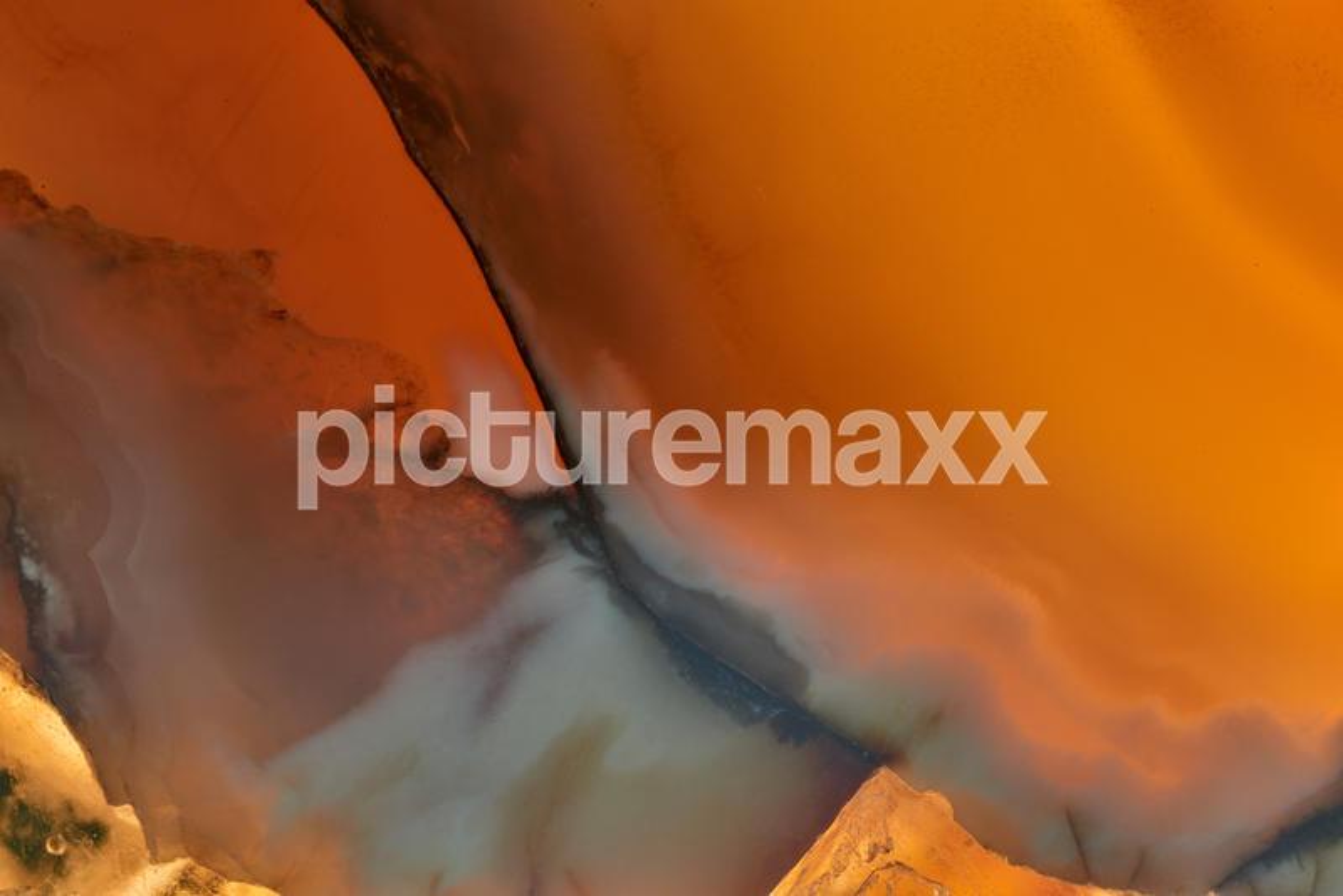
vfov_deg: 13.1
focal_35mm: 105
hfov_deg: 19.4
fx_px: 3918
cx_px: 672
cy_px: 448
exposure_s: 1/125
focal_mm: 105
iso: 100
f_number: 1.8
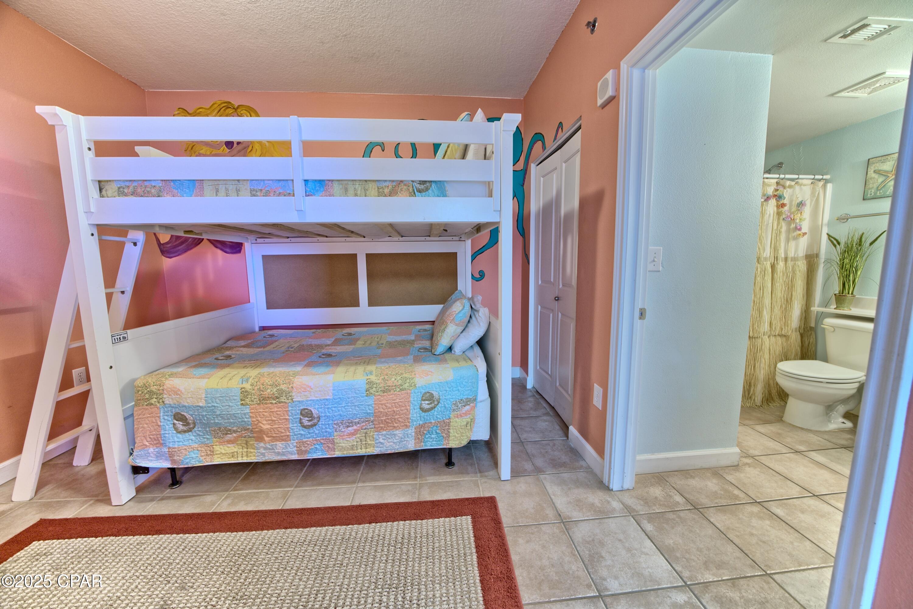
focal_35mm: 12
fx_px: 304
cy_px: 304
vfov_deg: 90.0
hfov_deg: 112.6
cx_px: 456
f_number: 8
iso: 500
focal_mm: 12
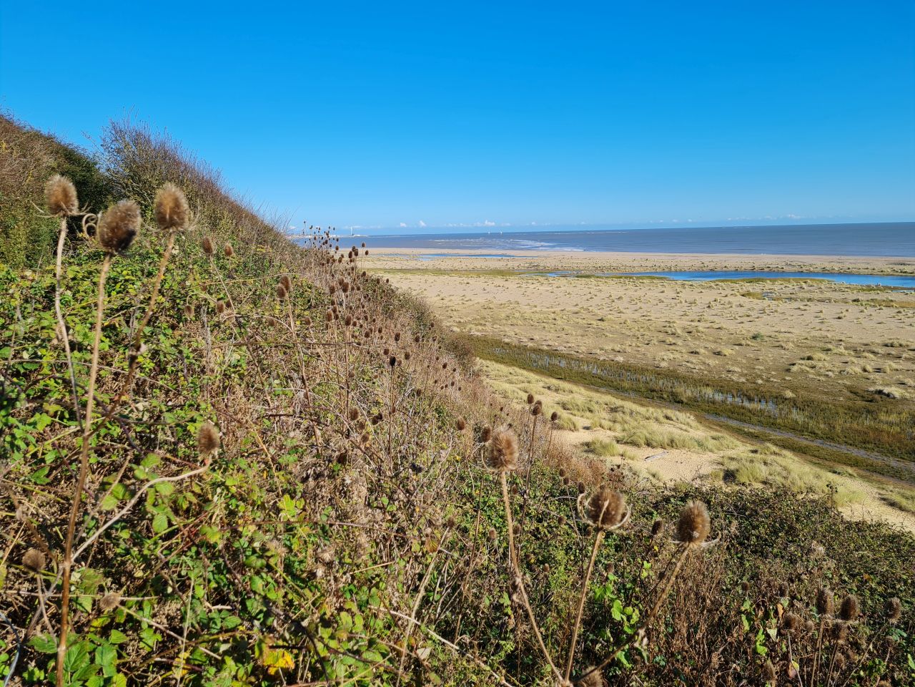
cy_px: 344
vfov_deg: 53.1
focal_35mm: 26
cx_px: 458
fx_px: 687
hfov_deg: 67.3
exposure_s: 1/2384
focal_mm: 5.4
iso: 50
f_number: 1.8
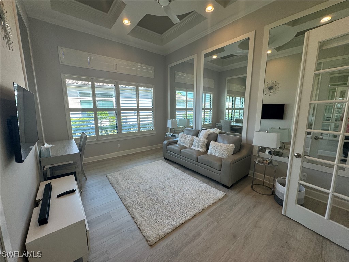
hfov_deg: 102.1
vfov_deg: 85.7
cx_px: 174
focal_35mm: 14
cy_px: 131
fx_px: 141
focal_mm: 2.22
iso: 100
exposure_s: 1/120
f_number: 2.2
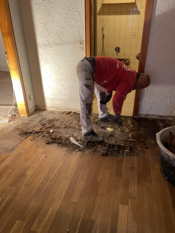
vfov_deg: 67.3
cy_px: 116
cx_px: 88
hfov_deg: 53.1
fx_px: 175
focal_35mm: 26
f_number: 1.6
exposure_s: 1/50
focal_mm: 4.2
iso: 200
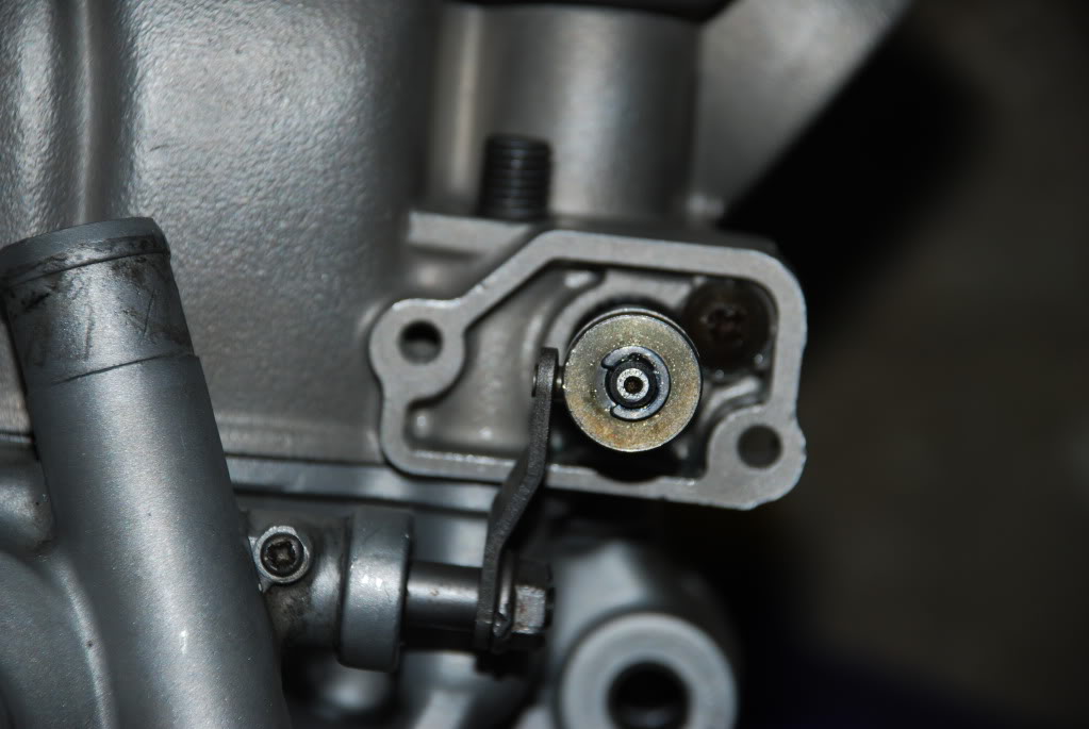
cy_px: 364
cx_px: 544
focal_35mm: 202
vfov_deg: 6.8
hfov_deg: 10.1
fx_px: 6133
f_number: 5.6
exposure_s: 1/125
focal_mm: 135
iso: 100
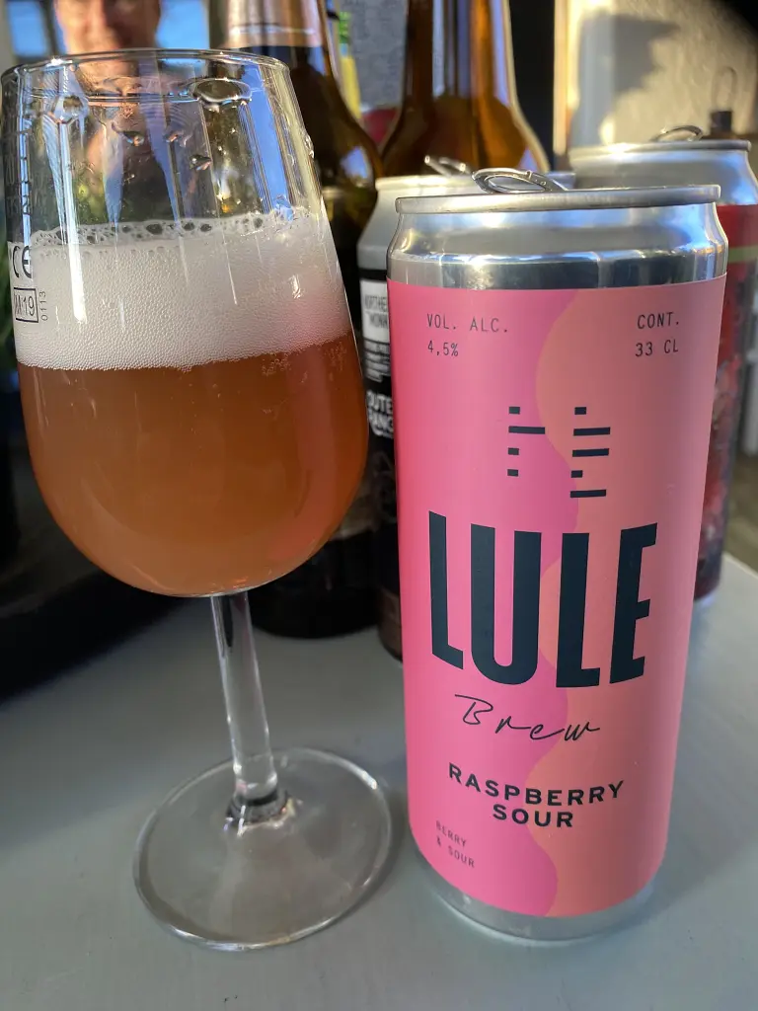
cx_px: 379
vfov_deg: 67.3
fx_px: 759
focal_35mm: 26
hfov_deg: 53.1
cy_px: 506
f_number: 1.8
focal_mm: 4.25
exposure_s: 1/121
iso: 100
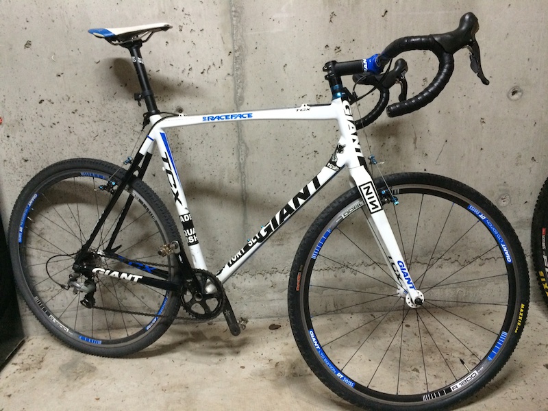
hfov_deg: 61.7
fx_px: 459
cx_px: 274
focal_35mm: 29
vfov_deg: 48.2
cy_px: 206
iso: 320
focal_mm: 4.15
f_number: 2.2
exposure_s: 1/15
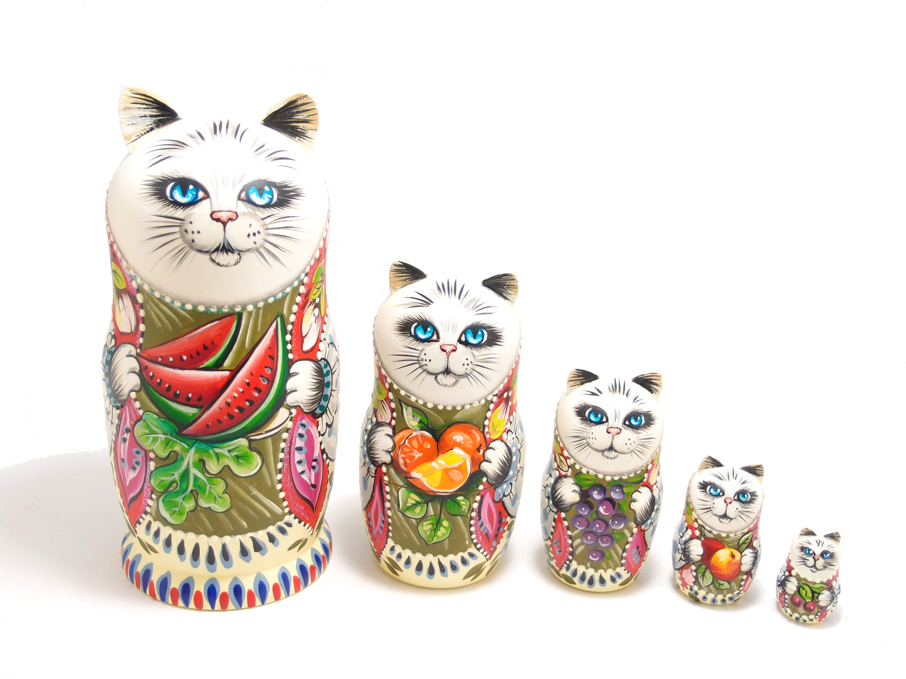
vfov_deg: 35.1
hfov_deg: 45.8
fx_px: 1073
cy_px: 340
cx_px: 453
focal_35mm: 41
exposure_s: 1/50
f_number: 2
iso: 100
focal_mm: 8.99
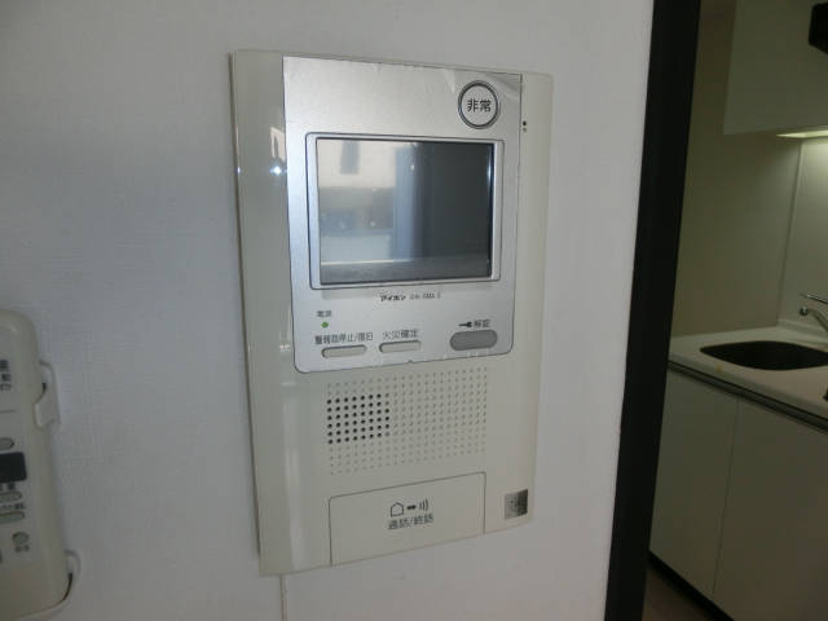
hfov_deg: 71.6
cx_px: 414
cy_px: 310
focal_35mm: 24
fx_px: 574
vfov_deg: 56.8
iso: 80
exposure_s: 1/60
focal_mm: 4.24
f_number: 3
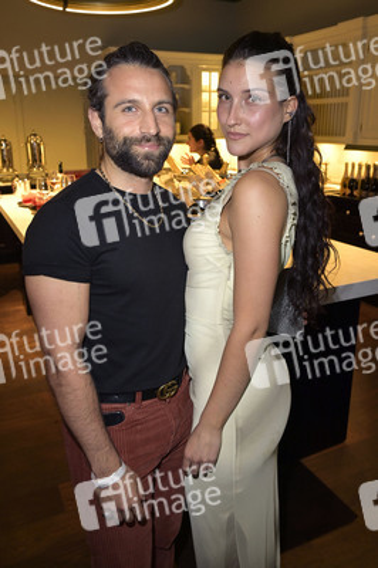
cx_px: 189
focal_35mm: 30
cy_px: 284
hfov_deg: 43.5
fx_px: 473
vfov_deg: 62.0
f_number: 5.6
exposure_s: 1/40
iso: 2000
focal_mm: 30
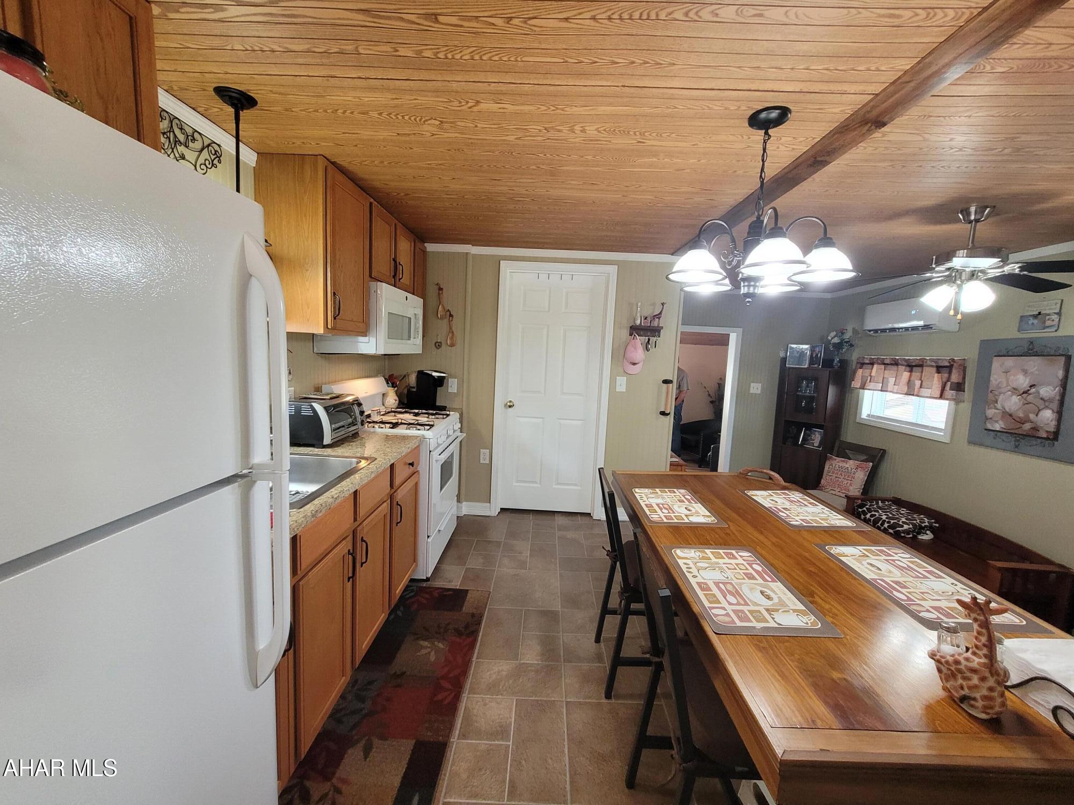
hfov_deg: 106.2
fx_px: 403
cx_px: 537
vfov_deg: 89.9
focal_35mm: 13
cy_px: 402
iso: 250
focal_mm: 1.74
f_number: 2.2
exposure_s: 1/60
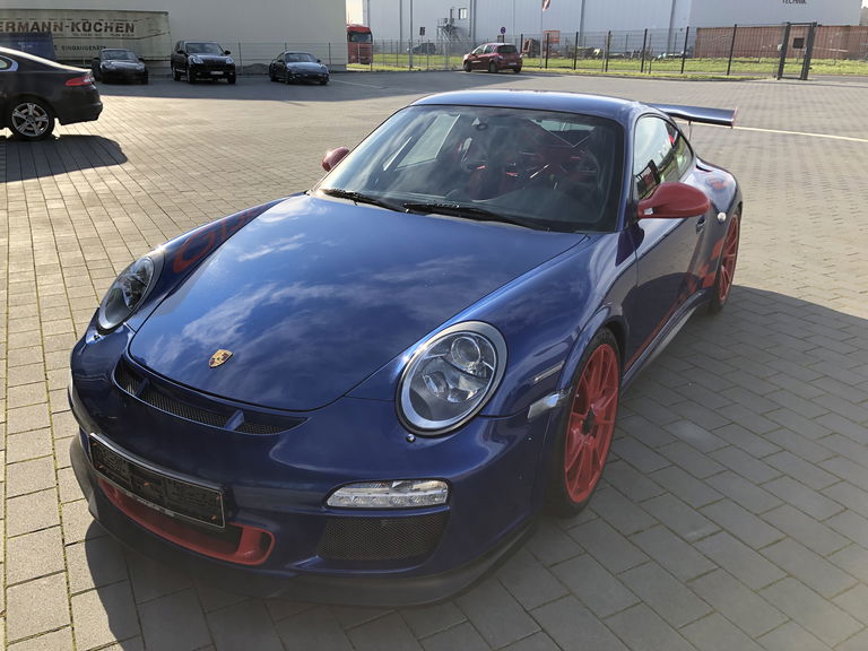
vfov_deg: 49.7
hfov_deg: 63.4
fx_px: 702
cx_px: 434
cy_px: 326
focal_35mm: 28
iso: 20
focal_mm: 3.99
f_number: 1.8
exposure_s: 1/676
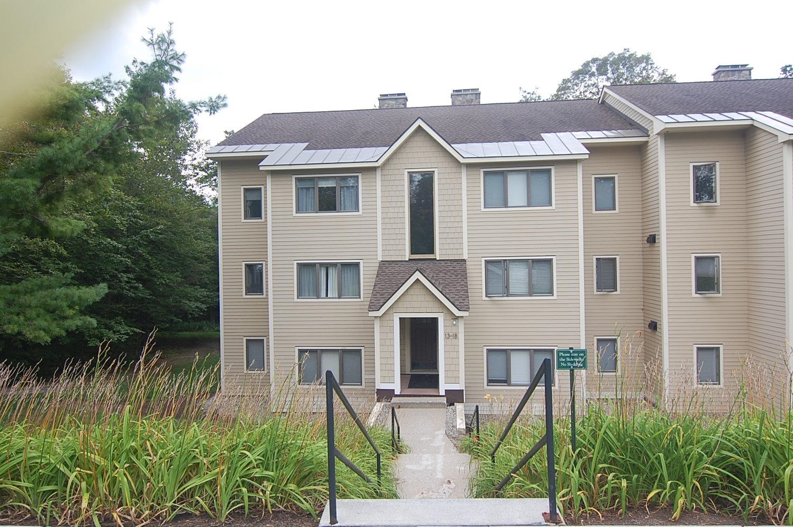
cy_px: 264
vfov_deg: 53.0
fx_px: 528
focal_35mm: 24
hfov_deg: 73.8
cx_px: 396
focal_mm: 16
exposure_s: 1/200
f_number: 7.1
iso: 200
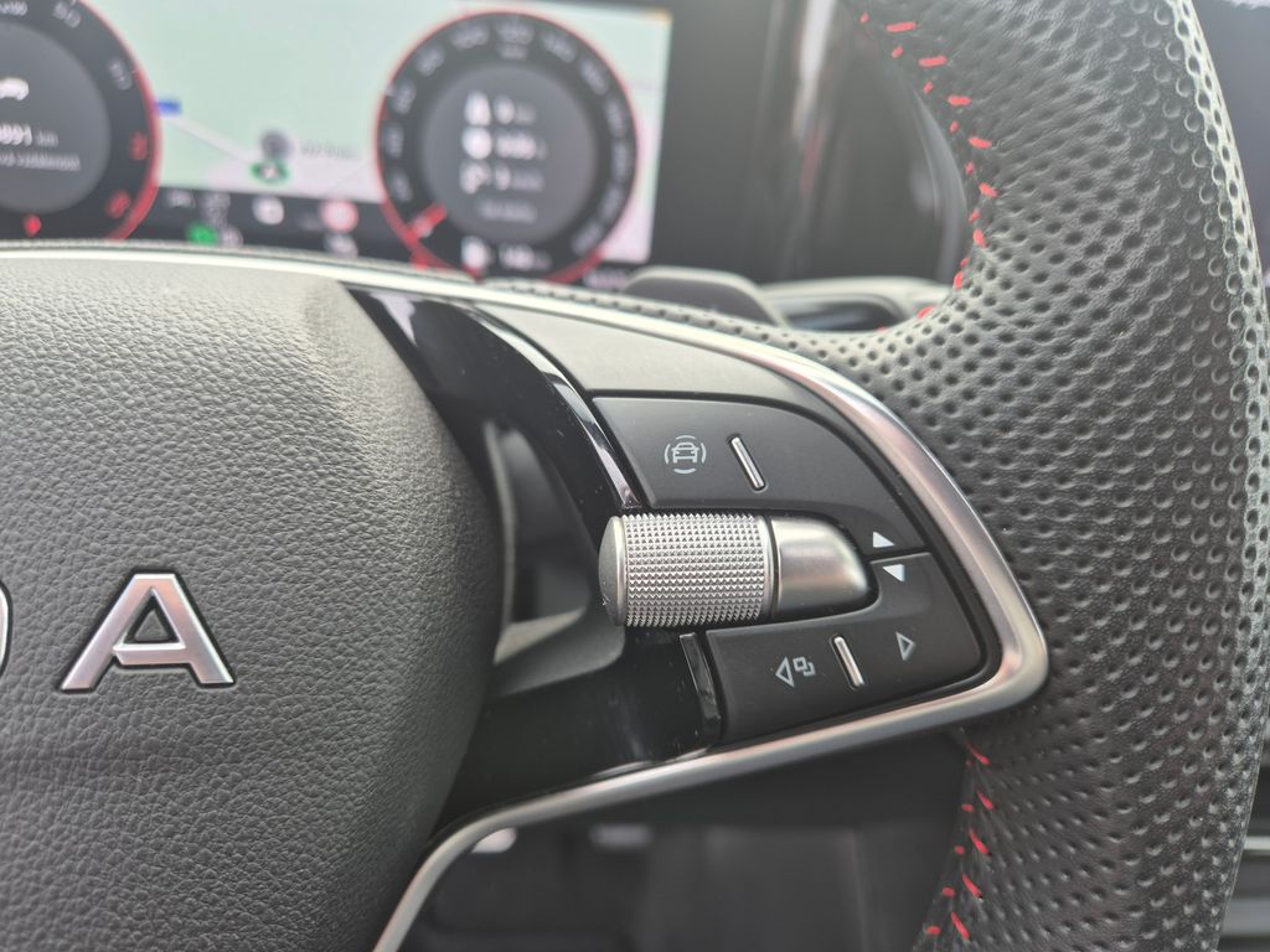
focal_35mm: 23
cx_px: 635
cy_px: 476
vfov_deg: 58.9
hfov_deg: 73.9
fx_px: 844
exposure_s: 1/81
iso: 25
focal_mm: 5.4
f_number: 1.8
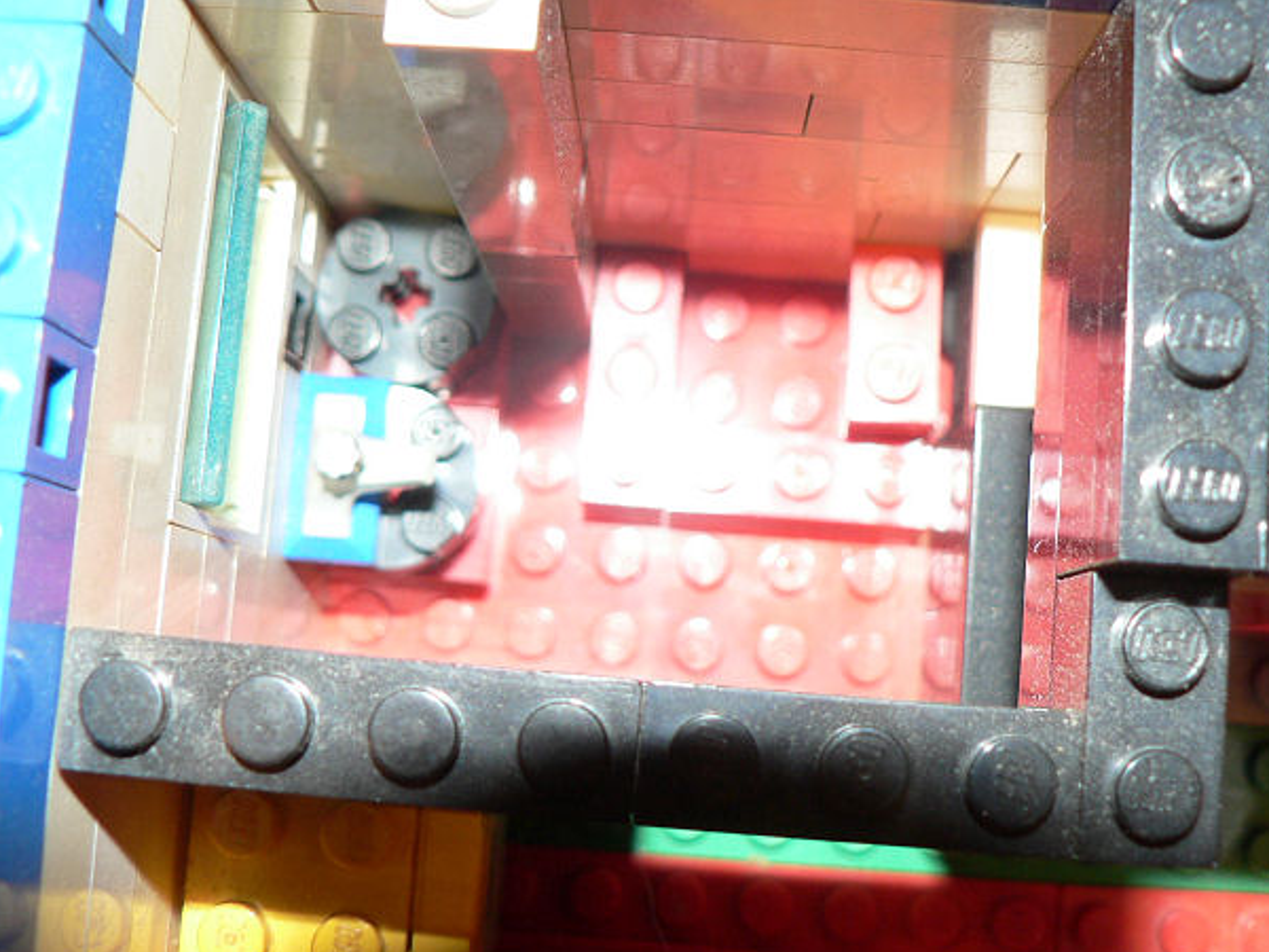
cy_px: 396
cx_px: 689
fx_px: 1760
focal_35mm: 48
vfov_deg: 30.2
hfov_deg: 39.6
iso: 100
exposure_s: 1/8
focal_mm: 6
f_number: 2.8
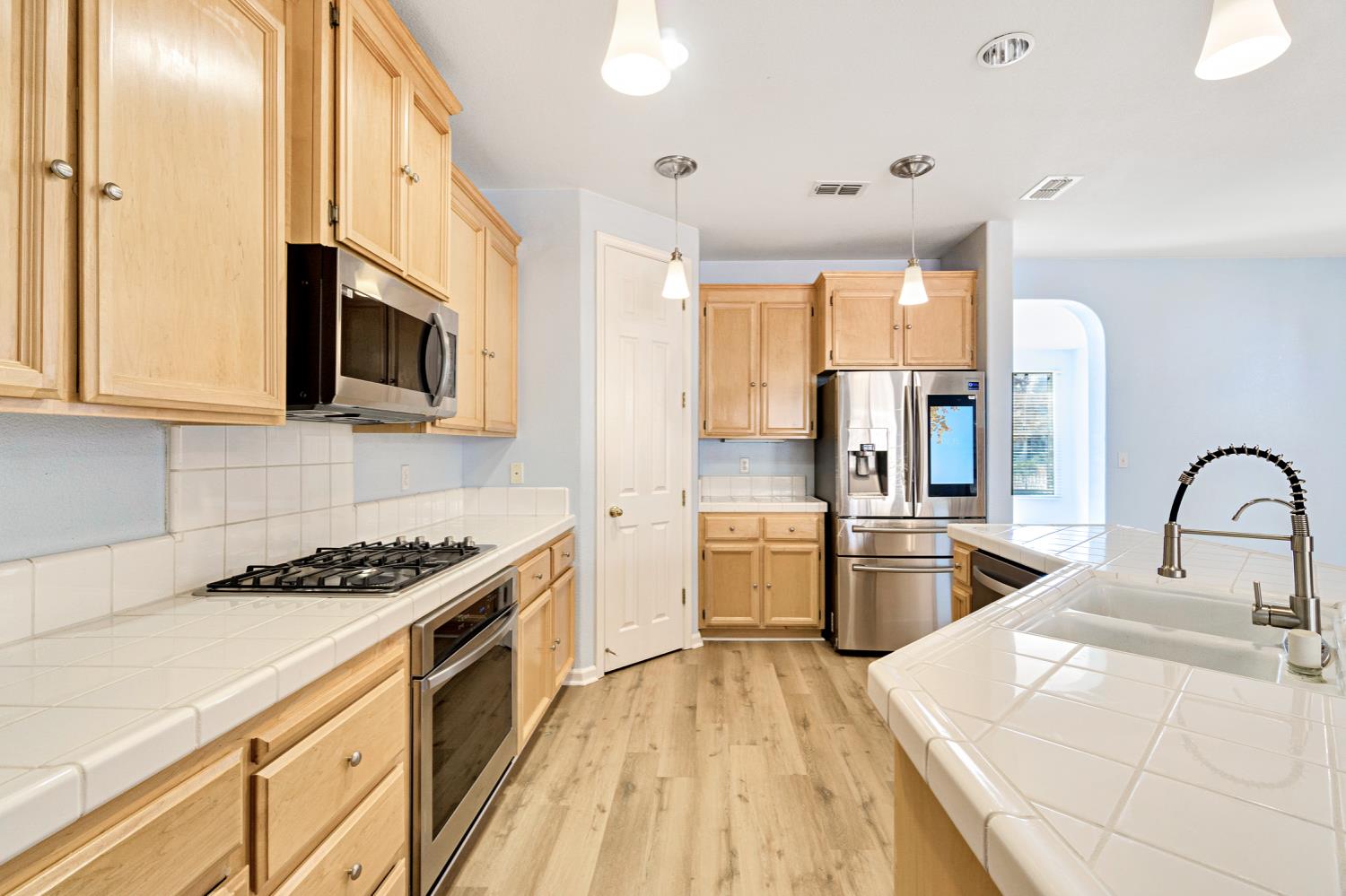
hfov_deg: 100.4
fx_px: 561
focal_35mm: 15
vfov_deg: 77.3
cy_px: 448
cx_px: 673
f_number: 8
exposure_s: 1/15
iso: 400
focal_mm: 10
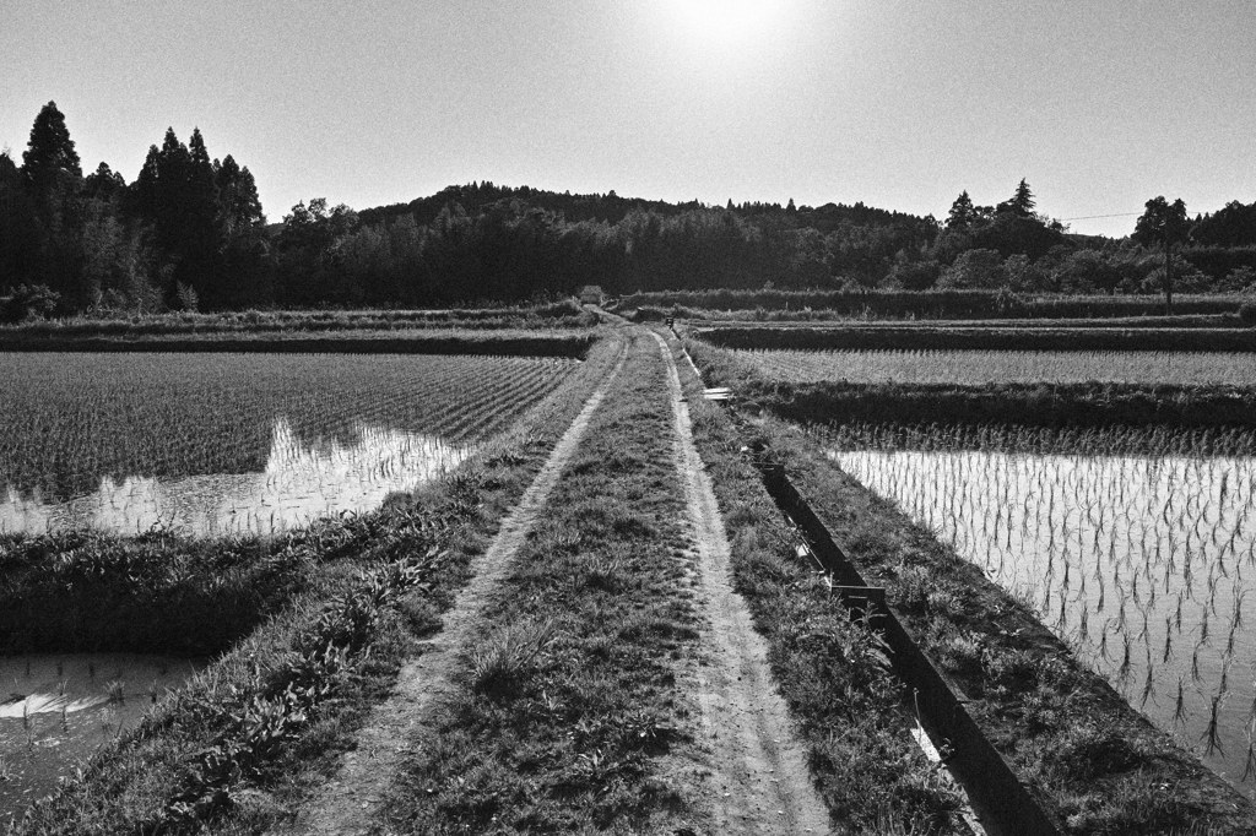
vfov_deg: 46.4
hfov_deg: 65.5
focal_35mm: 28
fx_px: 977
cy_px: 418
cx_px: 628
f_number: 5.6
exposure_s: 1/500
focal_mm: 19
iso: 100
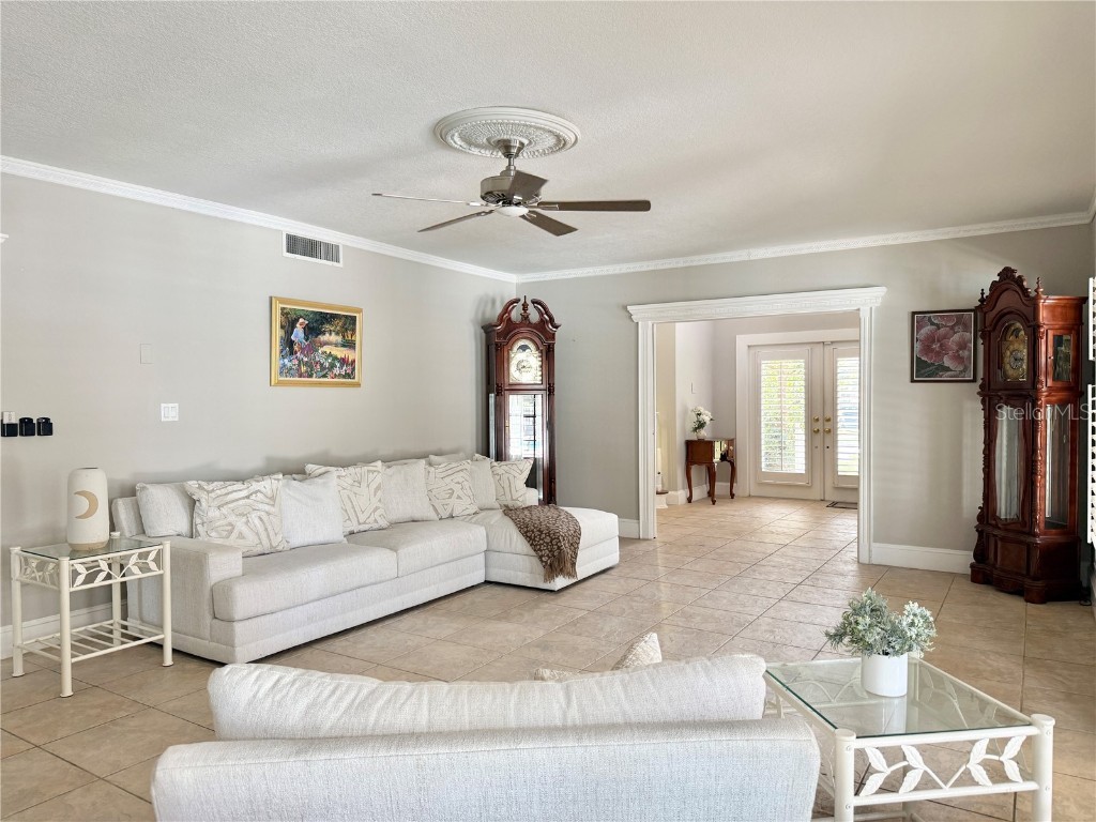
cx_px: 548
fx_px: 760
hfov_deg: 71.6
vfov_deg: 56.8
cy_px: 411
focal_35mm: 24
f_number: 1.78
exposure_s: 1/137
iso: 125
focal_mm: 6.76
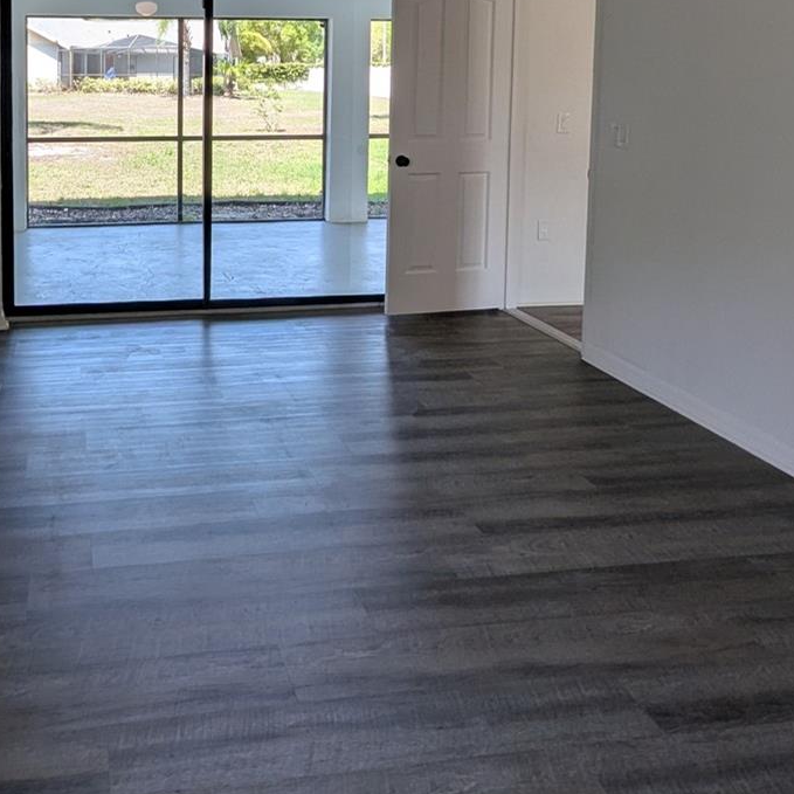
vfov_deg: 53.1
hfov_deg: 54.7
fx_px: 701
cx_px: 152
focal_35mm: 27
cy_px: 105
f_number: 2.2
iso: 47
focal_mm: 1.95
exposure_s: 1/183
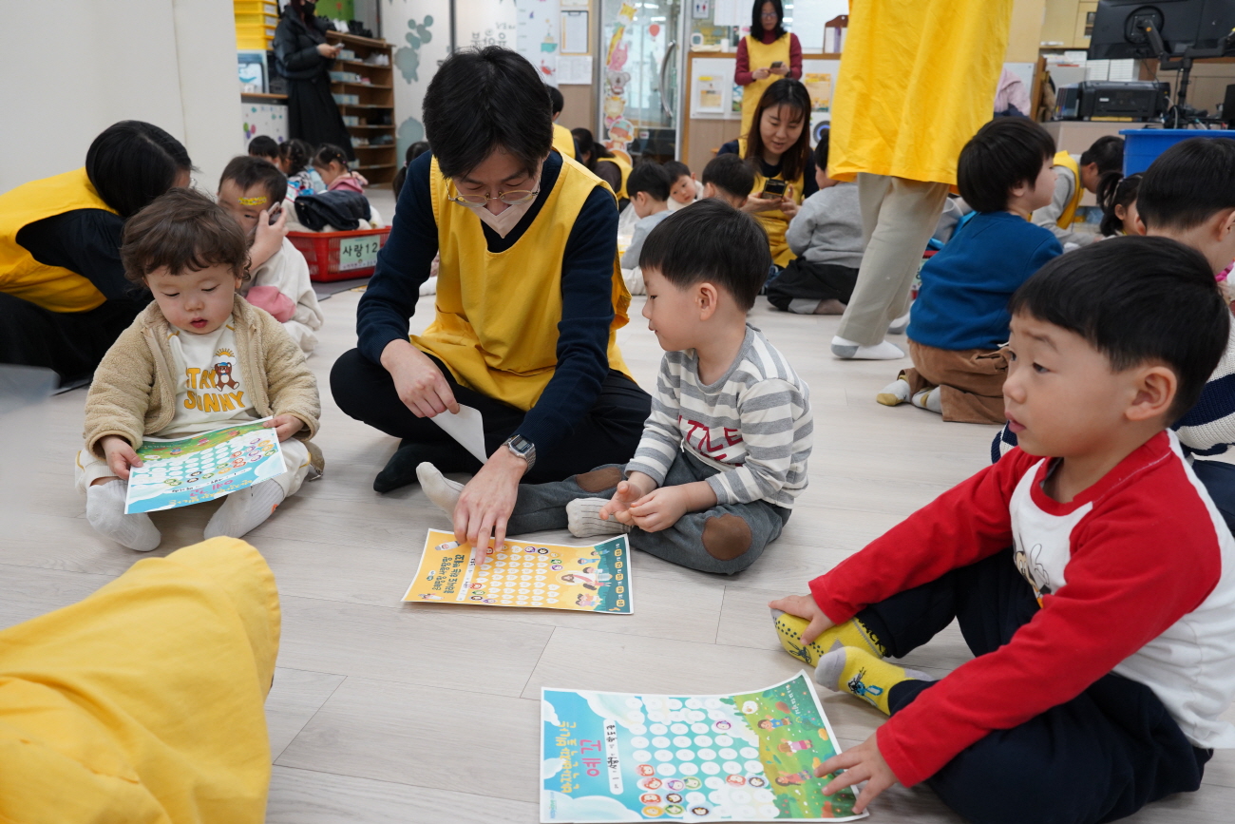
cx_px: 618
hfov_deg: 65.5
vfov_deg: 46.4
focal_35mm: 28
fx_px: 961
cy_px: 412
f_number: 5.6
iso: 2000
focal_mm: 28
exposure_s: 1/100
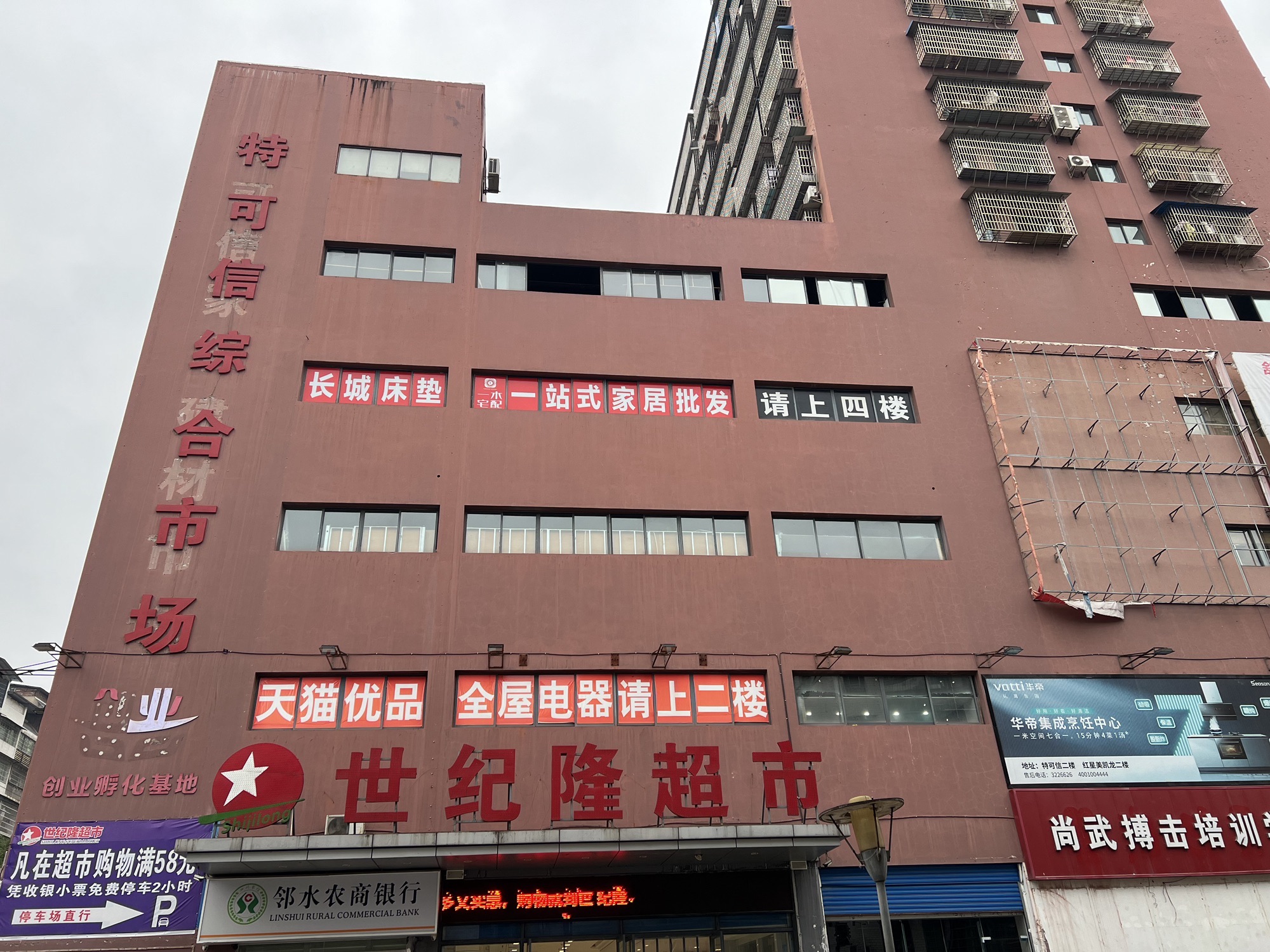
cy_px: 476
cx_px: 635
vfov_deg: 53.1
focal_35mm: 26
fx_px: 954
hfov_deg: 67.3
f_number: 1.5
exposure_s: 1/242
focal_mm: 5.7
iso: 40
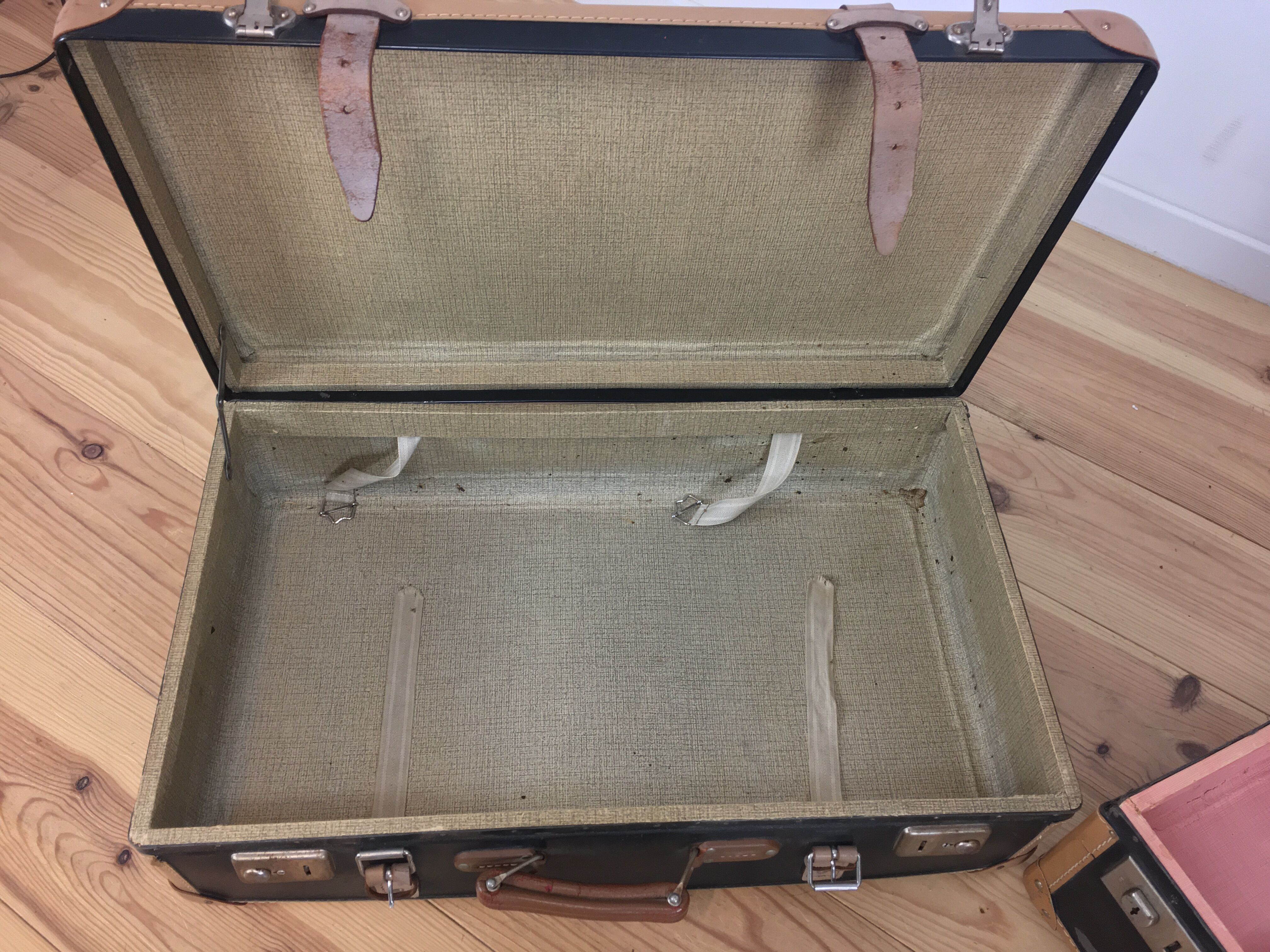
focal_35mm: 29
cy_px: 476
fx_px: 1064
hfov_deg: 61.7
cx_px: 635
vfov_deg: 48.2
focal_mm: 4.15
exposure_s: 1/33
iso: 80
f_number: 2.2
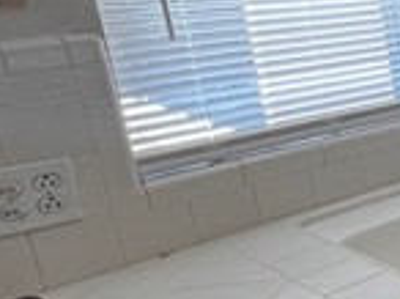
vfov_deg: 25.5
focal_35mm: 57
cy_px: 107
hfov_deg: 19.7
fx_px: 658
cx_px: 784
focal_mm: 1.57
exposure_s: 1/120
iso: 100
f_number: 1.8
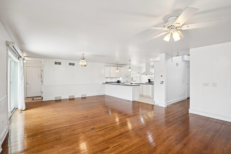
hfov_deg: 96.7
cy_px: 77
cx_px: 116
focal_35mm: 16
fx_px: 103
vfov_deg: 73.7
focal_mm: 16
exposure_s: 1/20
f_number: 8
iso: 250
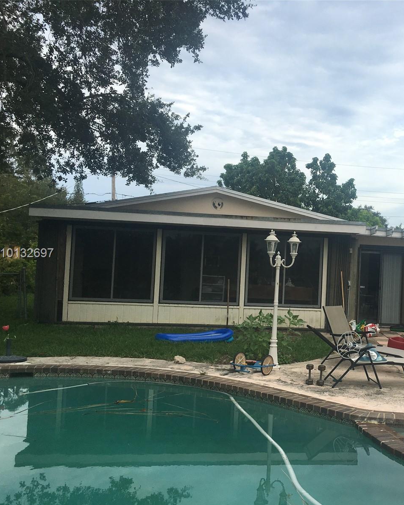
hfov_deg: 37.6
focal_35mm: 38
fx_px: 568
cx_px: 329
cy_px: 254
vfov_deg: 47.9
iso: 25
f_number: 2.2
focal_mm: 4.15
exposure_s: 1/1115
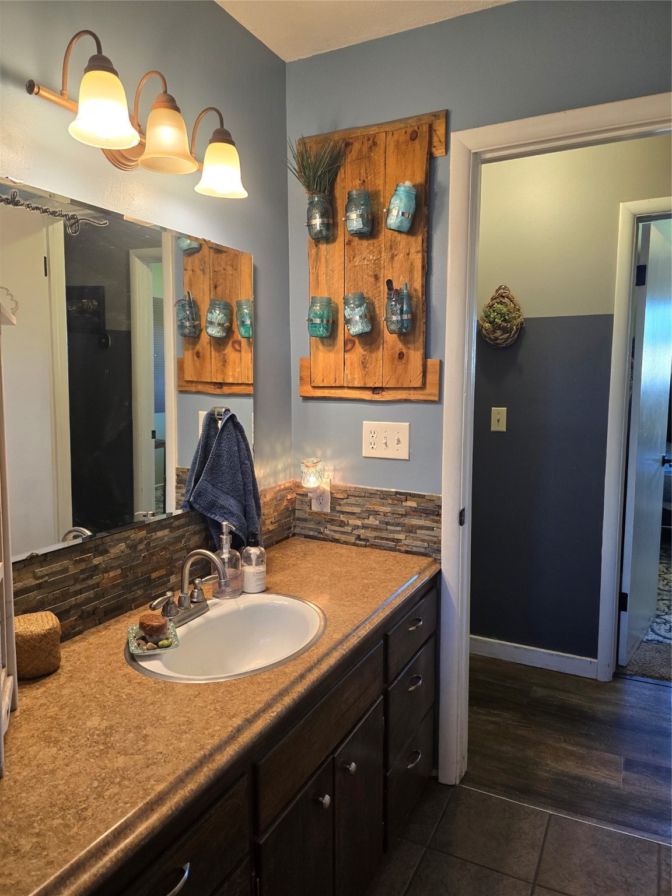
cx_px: 336
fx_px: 595
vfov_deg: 73.9
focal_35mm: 23
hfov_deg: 58.9
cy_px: 448
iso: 200
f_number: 1.7
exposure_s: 1/120
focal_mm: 6.3
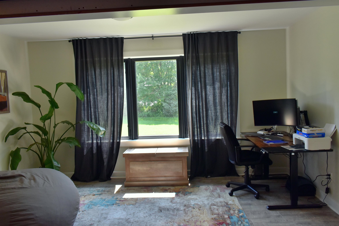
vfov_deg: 43.6
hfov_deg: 61.9
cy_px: 113
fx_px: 283
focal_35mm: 30
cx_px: 170
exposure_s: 1/80
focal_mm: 20
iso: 400
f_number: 8
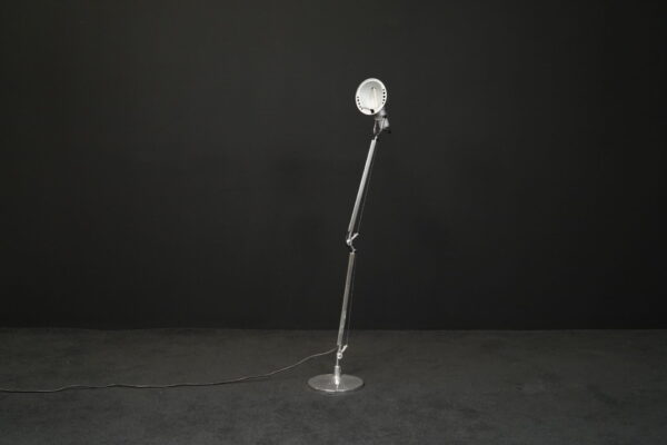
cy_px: 222
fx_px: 852
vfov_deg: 29.2
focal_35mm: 46
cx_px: 334
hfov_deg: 42.7
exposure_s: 1/160
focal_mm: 46
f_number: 7.1
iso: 5000
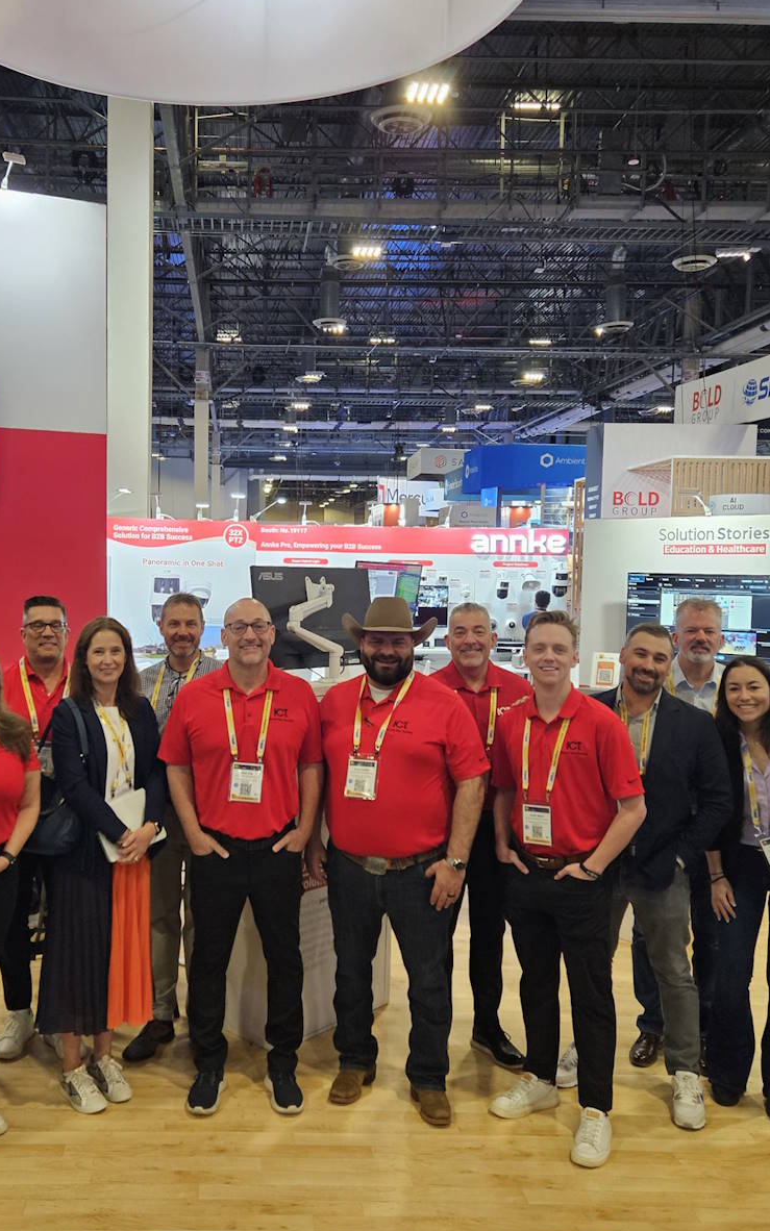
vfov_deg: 58.1
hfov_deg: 38.1
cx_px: 288
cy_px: 617
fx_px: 1108
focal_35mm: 33
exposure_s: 1/120
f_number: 1.8
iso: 500
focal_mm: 5.4
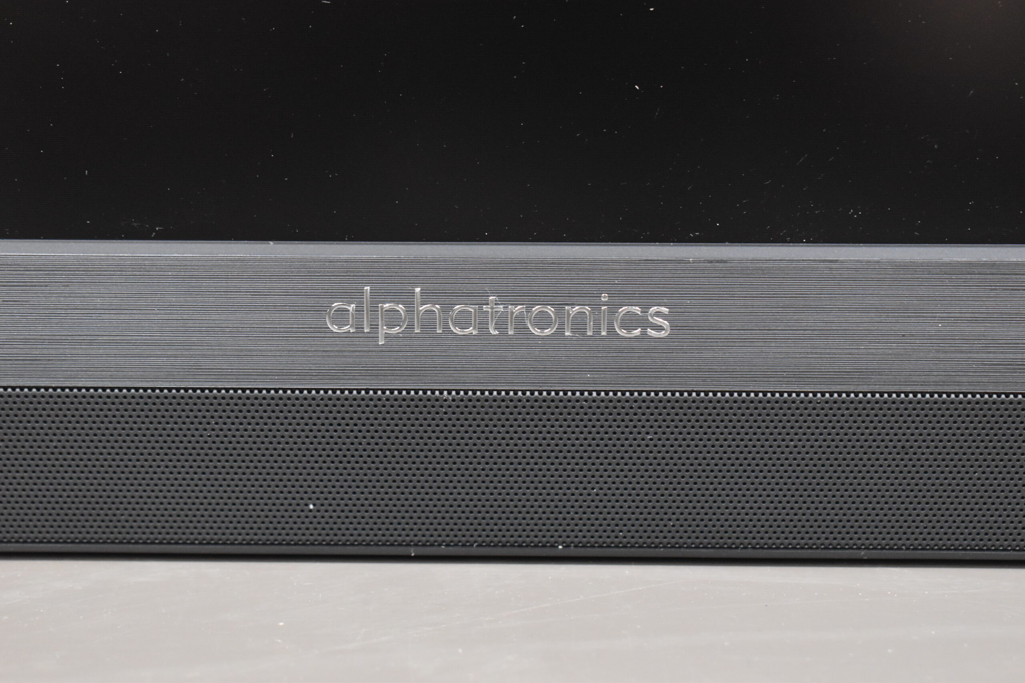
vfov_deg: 16.6
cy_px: 342
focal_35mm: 82
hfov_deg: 24.6
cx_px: 512
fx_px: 2349
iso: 3200
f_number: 5.6
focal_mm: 55
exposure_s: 1/60
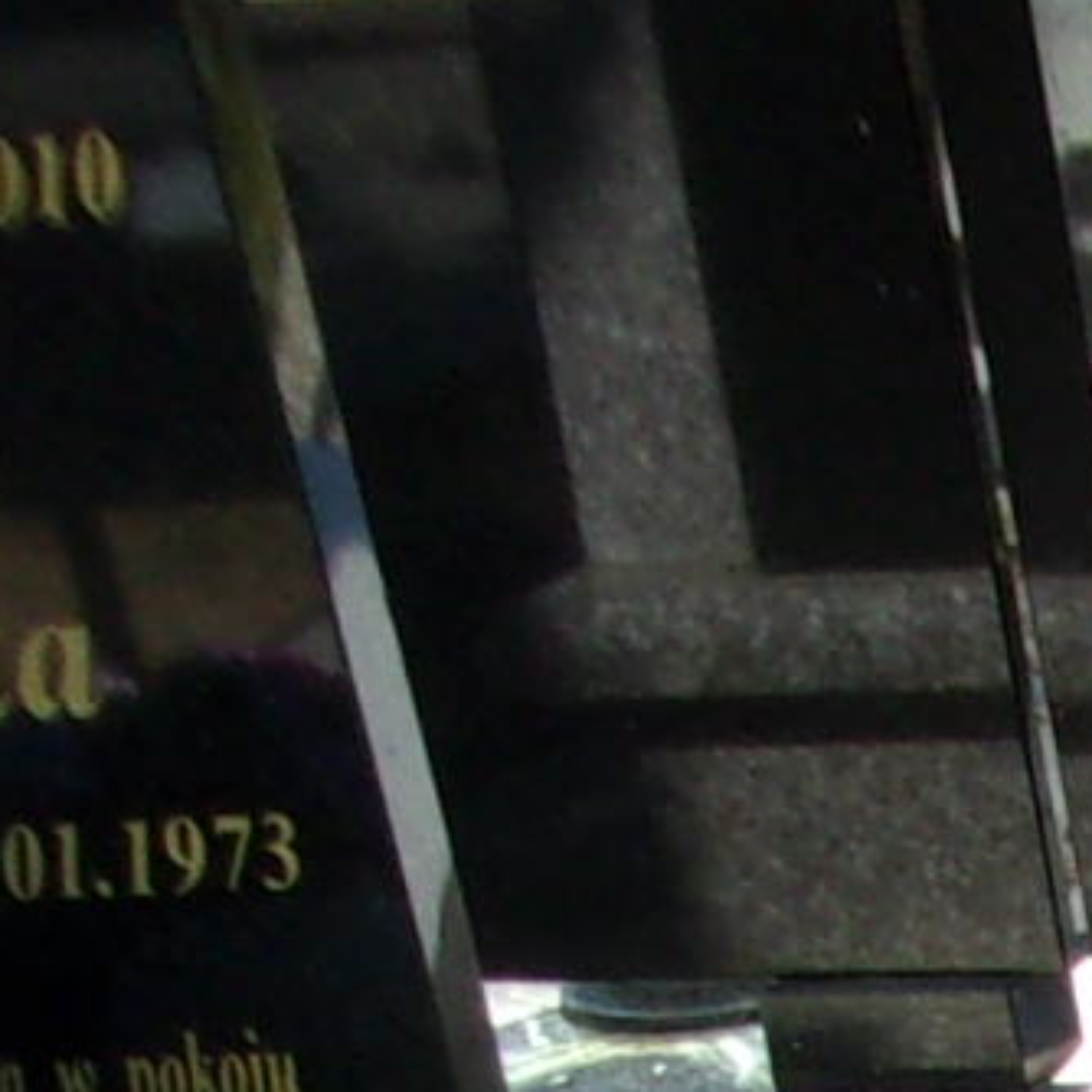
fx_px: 6853
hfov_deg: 8.3
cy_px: 3044
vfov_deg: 8.1
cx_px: 2707
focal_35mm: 192
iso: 80
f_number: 3.9
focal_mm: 5.1
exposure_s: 1/240
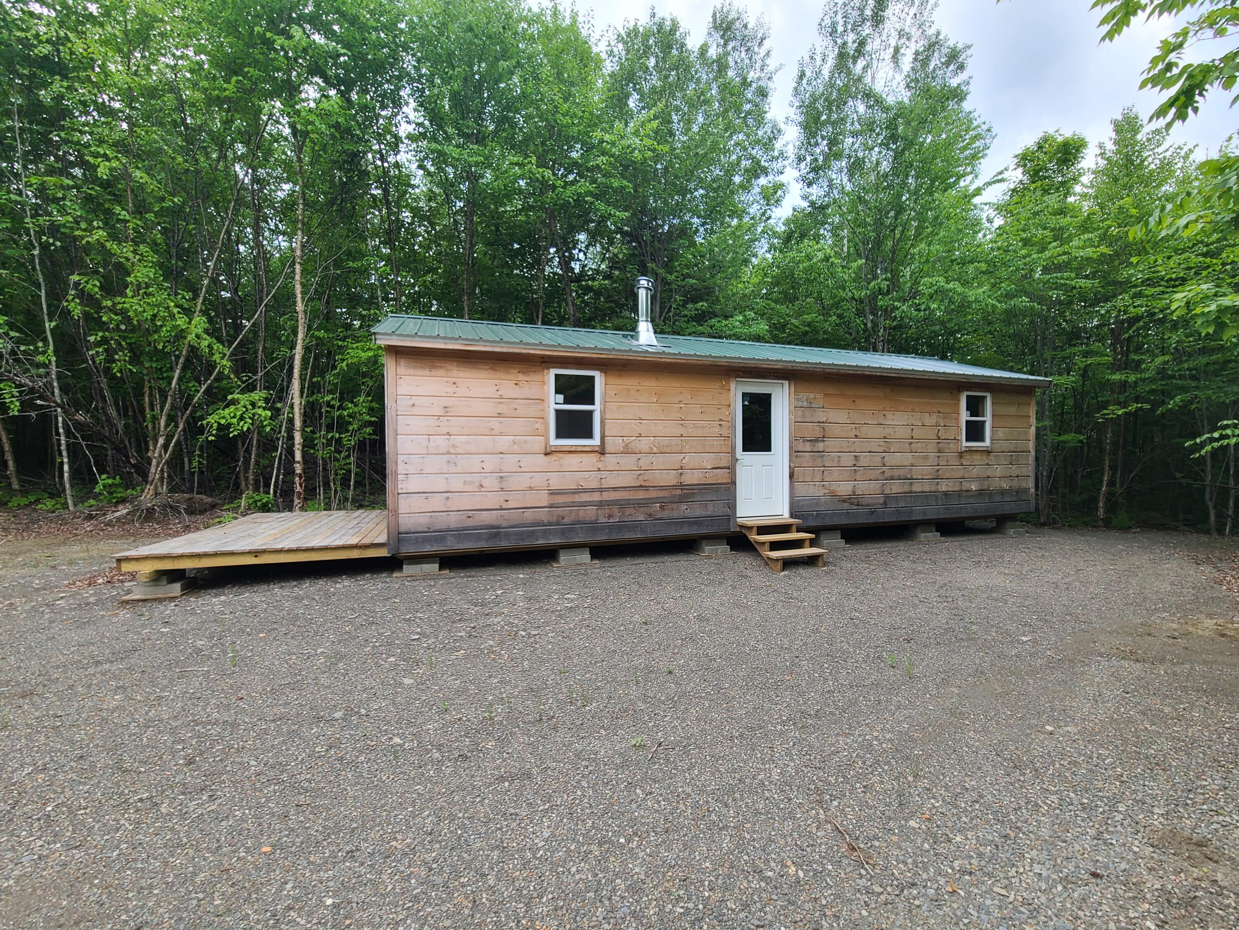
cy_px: 465
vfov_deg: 89.9
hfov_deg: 106.2
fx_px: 465
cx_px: 620
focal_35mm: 13
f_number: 2.2
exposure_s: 1/470
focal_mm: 2.2
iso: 50
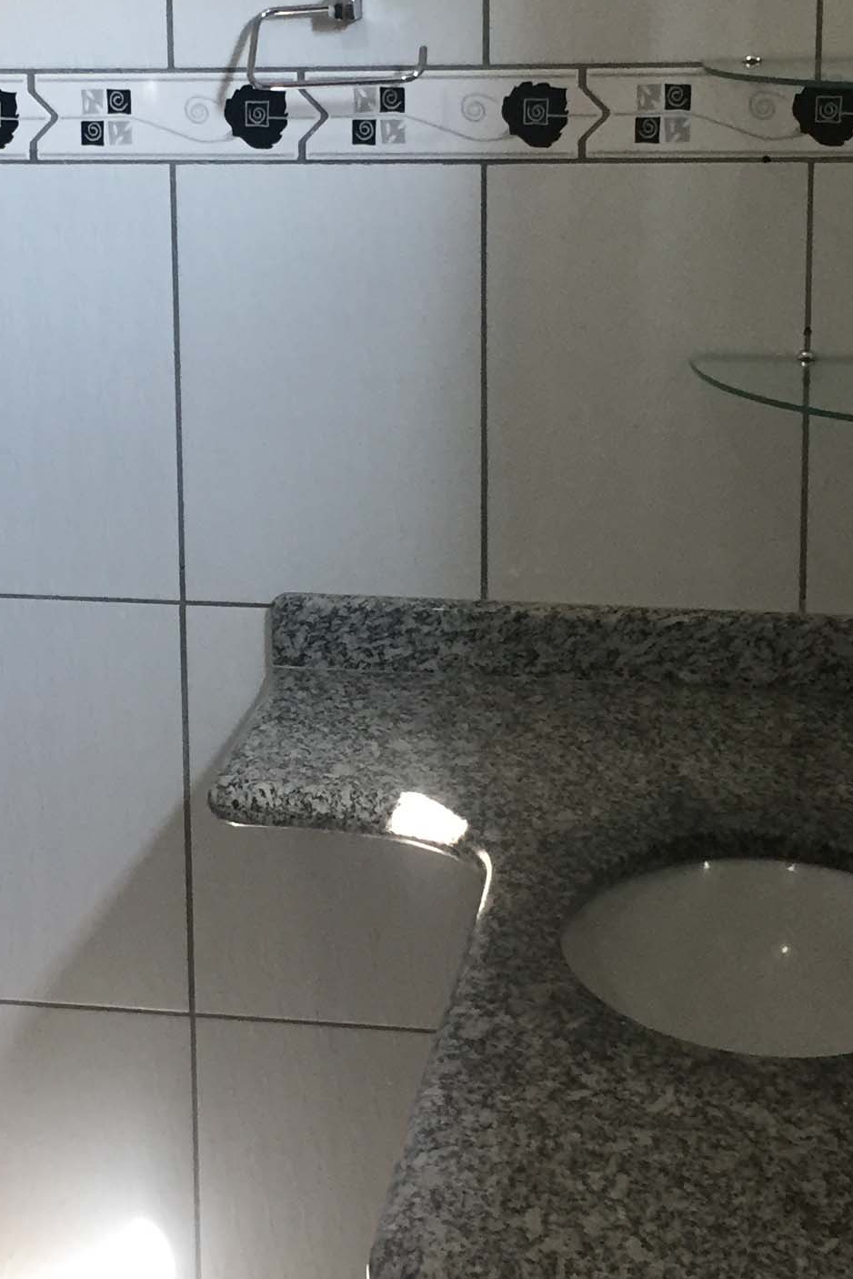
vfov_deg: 28.7
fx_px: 2486
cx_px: 247
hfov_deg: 19.4
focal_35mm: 70
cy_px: 448
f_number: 2.2
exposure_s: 1/30
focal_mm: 4.15
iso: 50
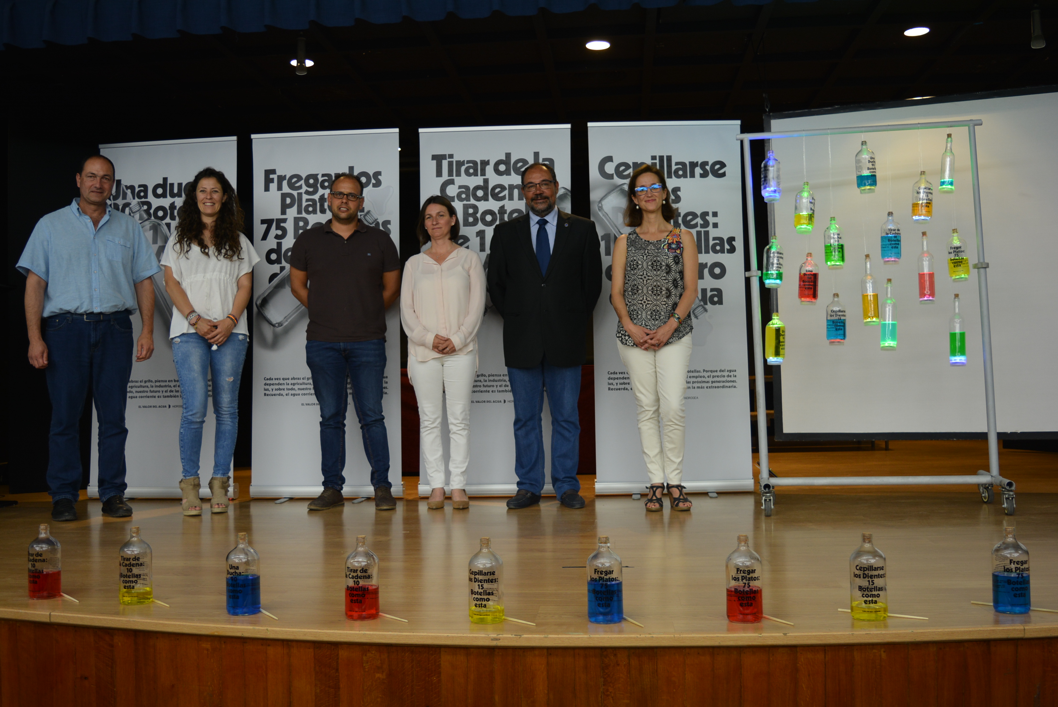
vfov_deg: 38.4
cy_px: 354
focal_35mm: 34
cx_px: 529
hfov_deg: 55.1
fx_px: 1015
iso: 400
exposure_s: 1/25
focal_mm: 23
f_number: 3.8
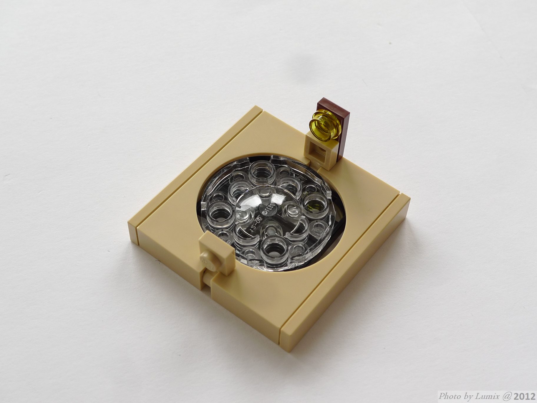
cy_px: 202
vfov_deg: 25.7
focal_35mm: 57
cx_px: 268
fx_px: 884
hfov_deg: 33.8
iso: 80
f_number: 4.5
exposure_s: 1/13
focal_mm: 12.1
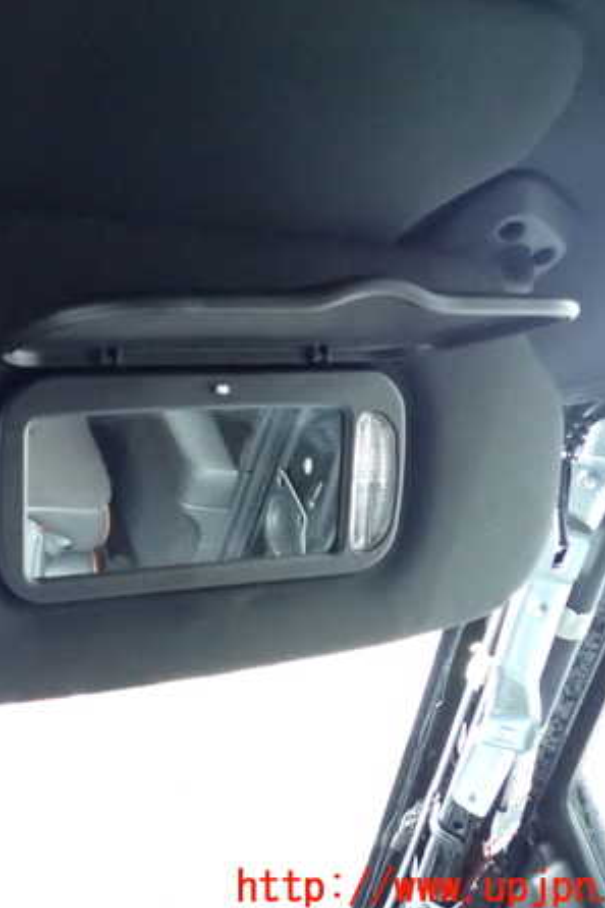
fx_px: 1059
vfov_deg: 46.4
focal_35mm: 42
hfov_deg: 30.7
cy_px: 456
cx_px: 86
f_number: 2.3
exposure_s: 1/80
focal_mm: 5.4
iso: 2000
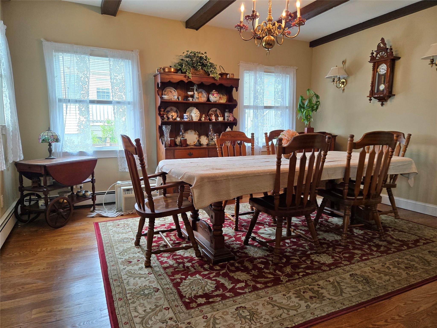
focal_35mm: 23
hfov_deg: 73.9
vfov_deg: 58.9
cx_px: 218
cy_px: 164
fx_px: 290
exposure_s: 1/120
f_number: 1.8
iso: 125
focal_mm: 5.4
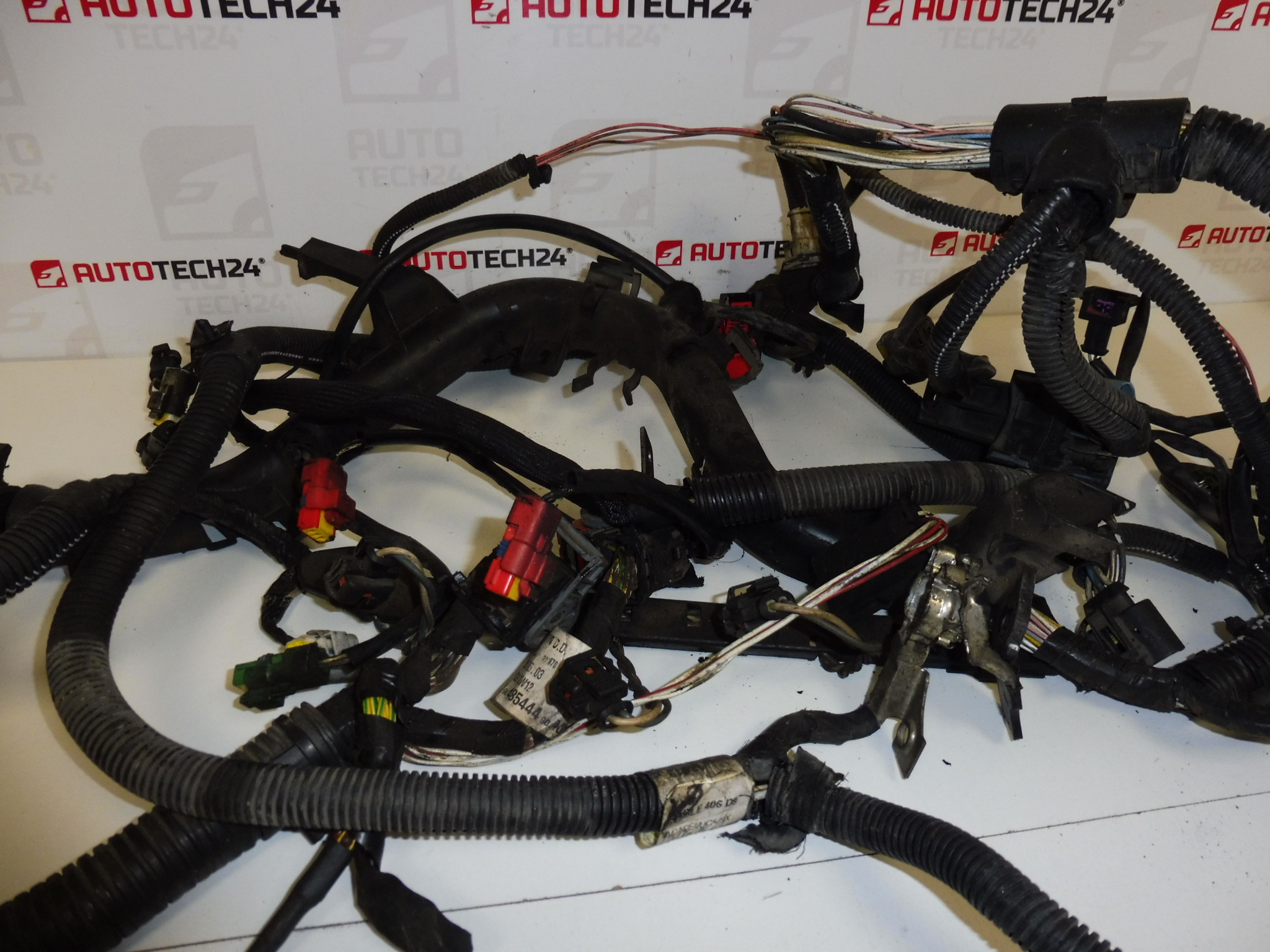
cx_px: 635
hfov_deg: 69.4
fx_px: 917
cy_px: 476
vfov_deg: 54.9
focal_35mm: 25
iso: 200
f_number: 3.5
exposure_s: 1/60
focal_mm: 4.4
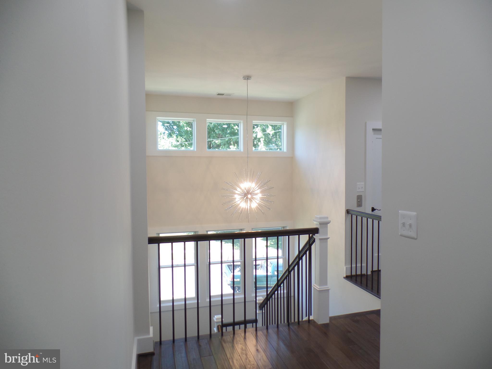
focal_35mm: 23
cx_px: 246
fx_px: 327
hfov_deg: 73.9
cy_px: 184
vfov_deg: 58.9
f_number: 2.8
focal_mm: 4.1
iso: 80
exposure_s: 1/30
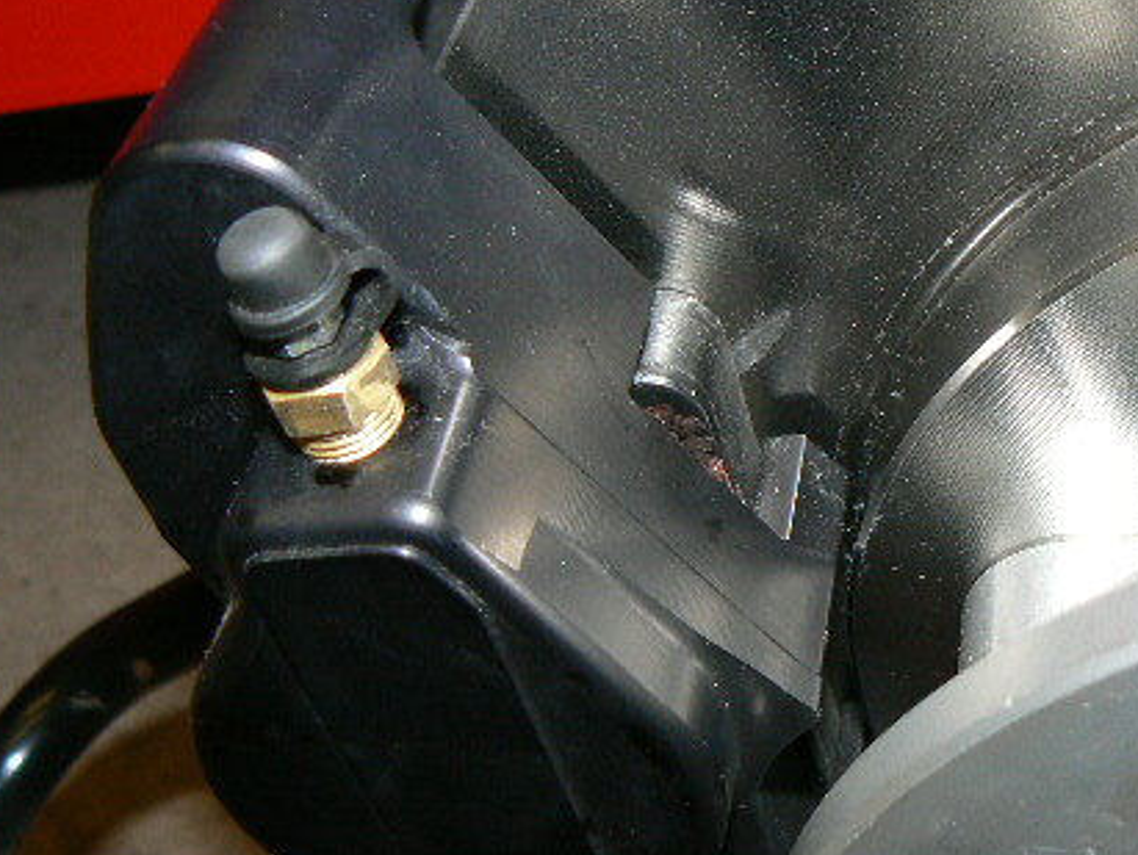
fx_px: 1843
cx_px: 845
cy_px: 445
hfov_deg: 33.7
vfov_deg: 26.1
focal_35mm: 56
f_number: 2.8
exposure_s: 1/30
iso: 100
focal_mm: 6
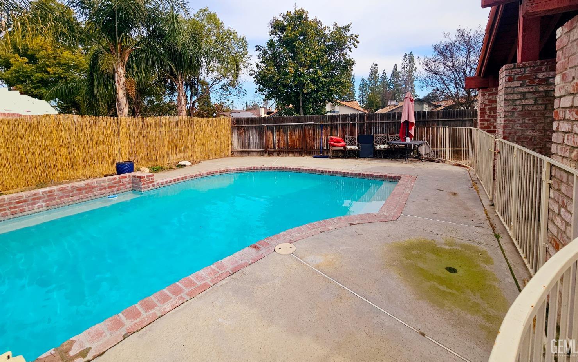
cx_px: 293
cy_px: 146
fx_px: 221
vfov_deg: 77.8
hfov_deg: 105.3
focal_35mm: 14
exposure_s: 1/2163
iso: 50
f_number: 2.2
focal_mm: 2.2
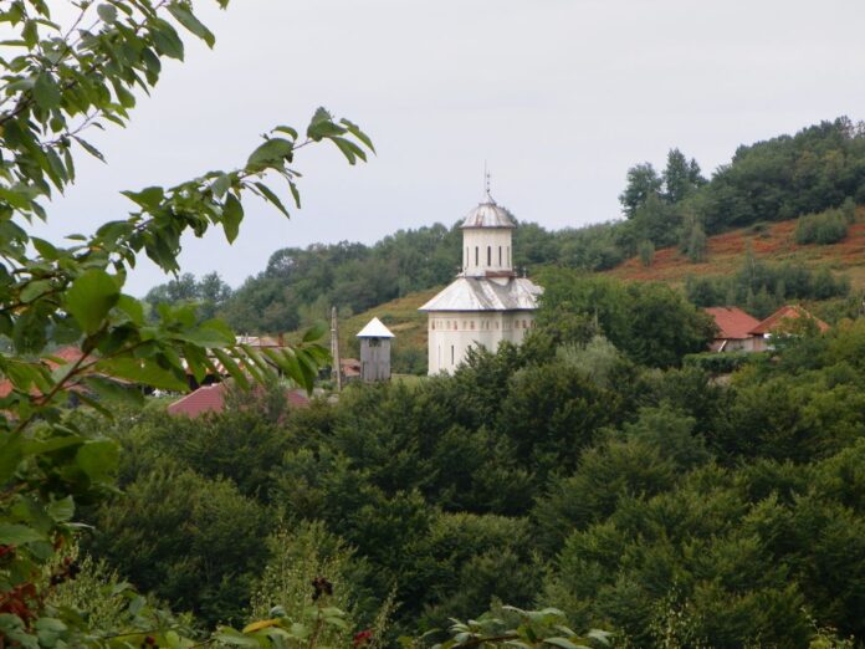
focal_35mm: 108
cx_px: 432
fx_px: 2699
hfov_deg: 18.2
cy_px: 324
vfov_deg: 13.7
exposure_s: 1/100
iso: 64
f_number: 4
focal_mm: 19.2
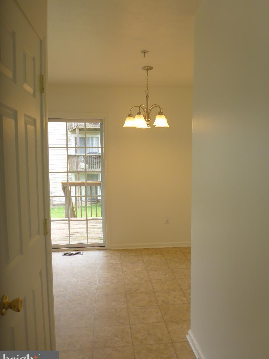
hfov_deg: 48.2
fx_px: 300
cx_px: 138
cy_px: 184
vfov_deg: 61.6
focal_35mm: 29
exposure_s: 1/100
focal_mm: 4.9
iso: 100
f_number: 3.3
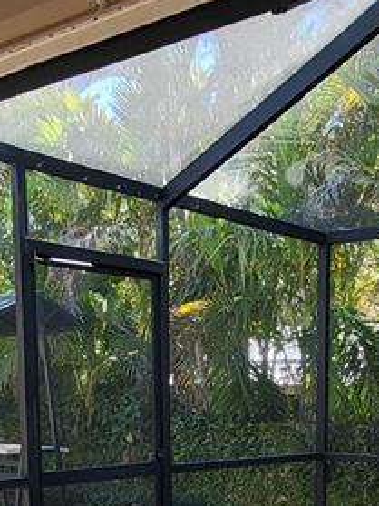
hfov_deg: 26.1
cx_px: 207
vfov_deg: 32.1
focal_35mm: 56
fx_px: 818
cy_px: 488
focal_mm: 1.74
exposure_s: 1/195
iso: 32
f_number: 2.2
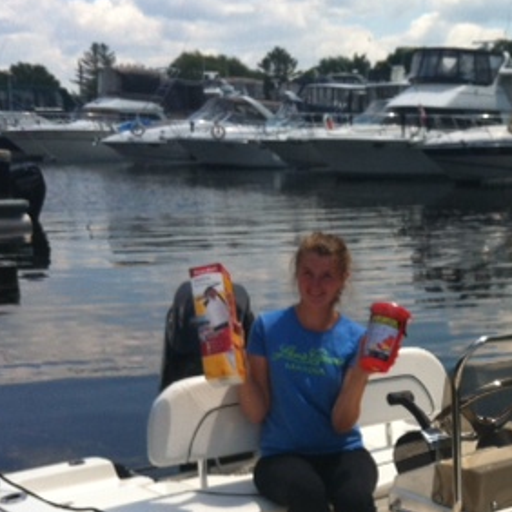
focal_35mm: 70
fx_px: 1171
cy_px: 392
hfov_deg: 23.9
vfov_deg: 24.4
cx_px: 468
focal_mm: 3.85
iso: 80
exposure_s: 1/1559
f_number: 2.8
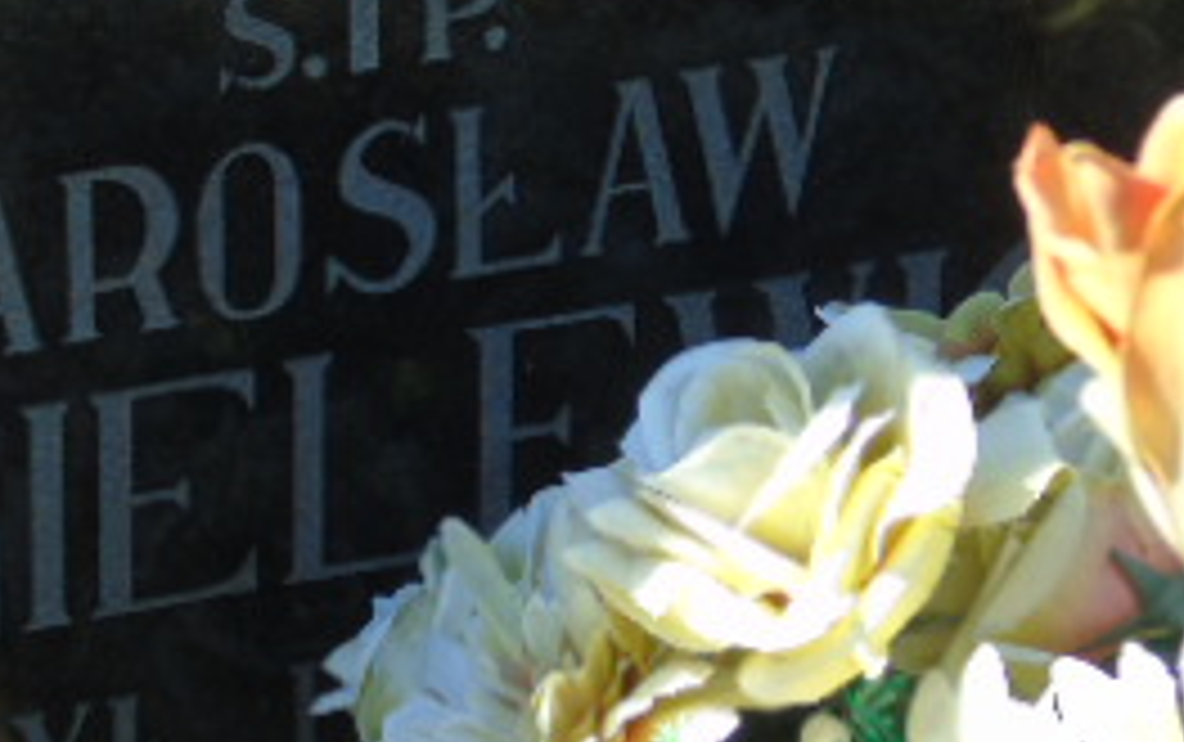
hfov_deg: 4.4
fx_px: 15473
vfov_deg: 2.8
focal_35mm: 479
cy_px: 328
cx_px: 392
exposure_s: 1/125
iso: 80
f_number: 5
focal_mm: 33
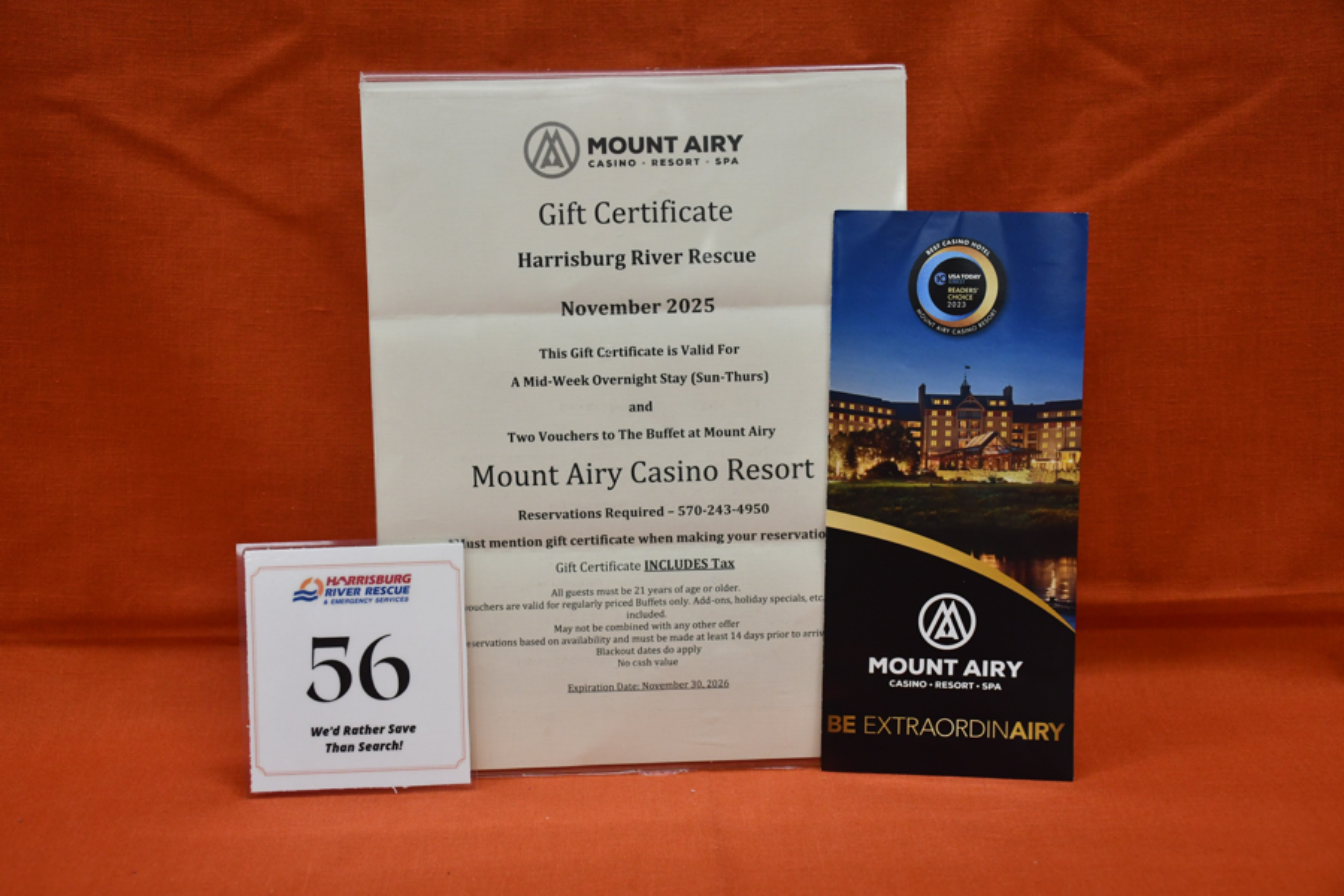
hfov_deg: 48.5
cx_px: 672
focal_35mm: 40
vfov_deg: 33.4
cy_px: 448
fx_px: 1493
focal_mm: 27
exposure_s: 1/100
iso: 1250
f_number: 5
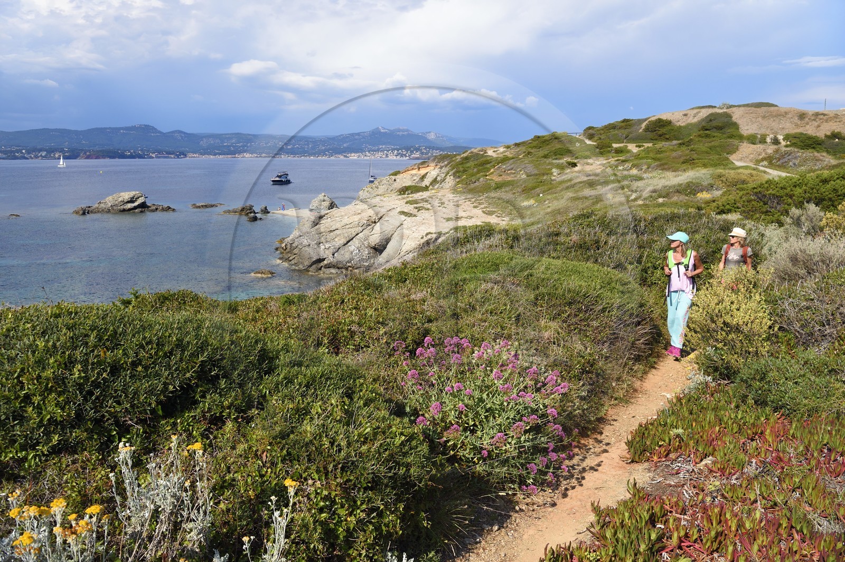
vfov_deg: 53.1
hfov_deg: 73.8
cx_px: 422
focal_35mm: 24
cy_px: 281
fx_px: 563
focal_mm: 24
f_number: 9
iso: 200
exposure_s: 1/500
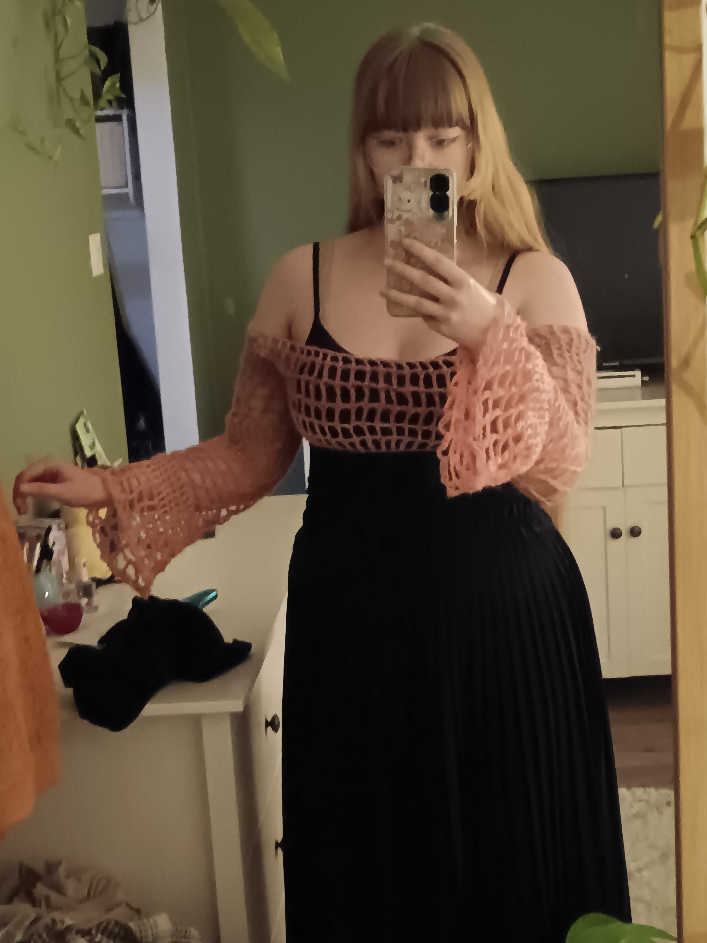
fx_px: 1471
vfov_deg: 35.5
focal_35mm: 54
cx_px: 354
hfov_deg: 27.0
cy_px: 472
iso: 7816
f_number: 1.9
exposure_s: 1/14.3
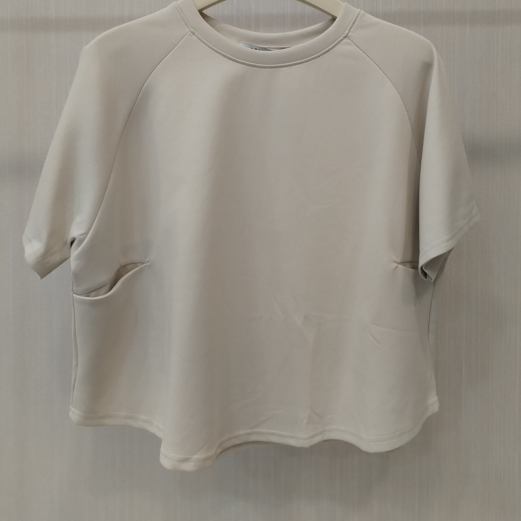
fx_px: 596
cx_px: 266
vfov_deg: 46.5
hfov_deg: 47.2
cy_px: 174
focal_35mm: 35
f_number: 1.8
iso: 232
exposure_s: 1/60
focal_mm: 4.75
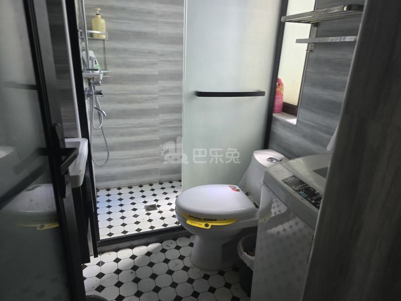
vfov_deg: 58.9
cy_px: 150
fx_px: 266
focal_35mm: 23
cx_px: 200
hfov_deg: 73.9
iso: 320
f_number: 1.7
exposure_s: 1/100
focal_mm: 6.3
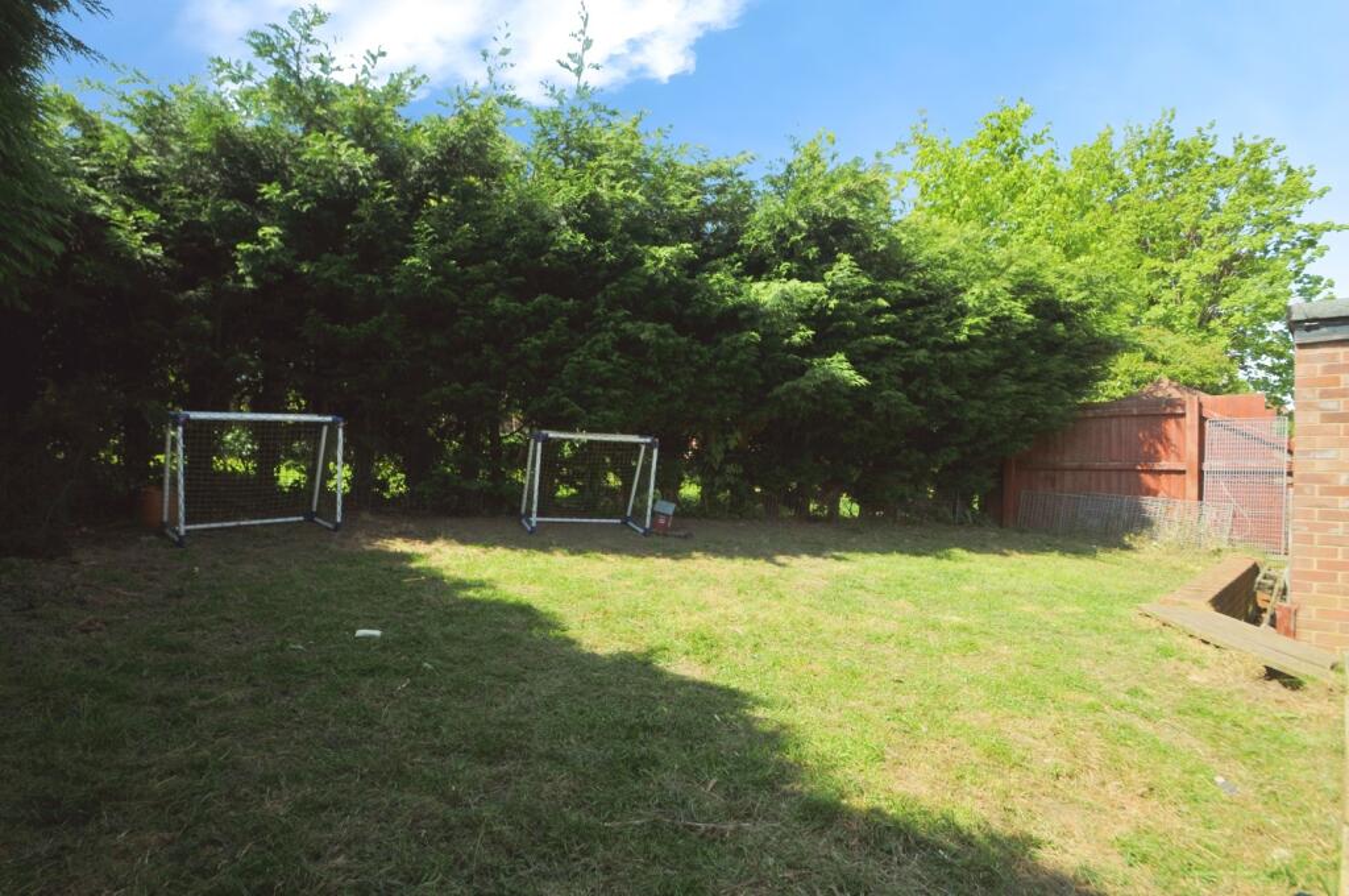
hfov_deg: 90.1
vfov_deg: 67.2
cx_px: 674
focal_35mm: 18
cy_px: 448
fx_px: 674
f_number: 8
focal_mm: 12
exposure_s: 1/250
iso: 200
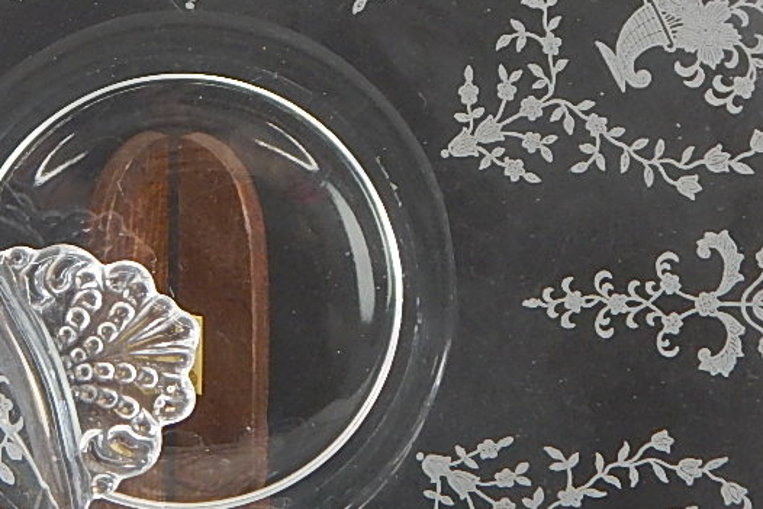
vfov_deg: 13.8
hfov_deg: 20.0
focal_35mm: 98
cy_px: 7
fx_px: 2078
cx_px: -48
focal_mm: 5.6
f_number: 3.2
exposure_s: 1/30
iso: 160
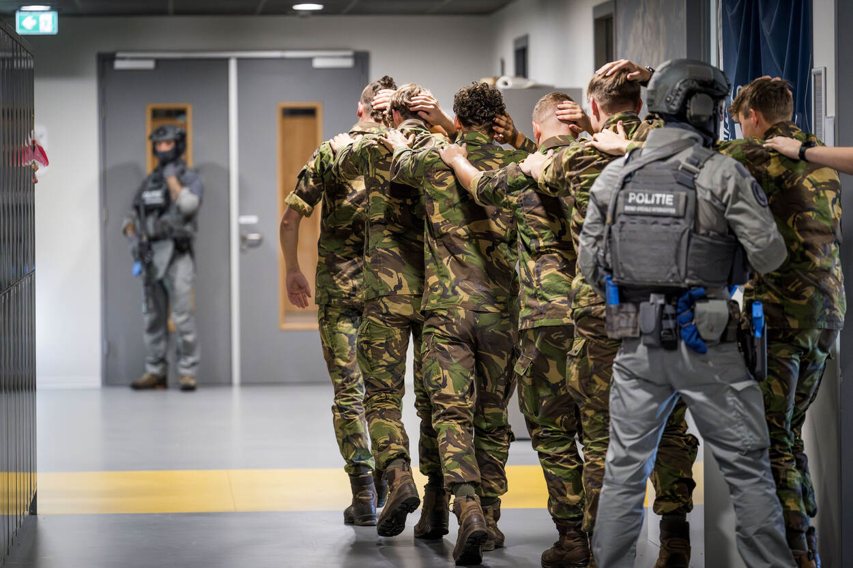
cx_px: 426
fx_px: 3625
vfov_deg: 9.0
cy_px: 284
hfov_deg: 13.4
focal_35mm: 153
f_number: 2.8
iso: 10000
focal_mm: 153
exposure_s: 1/500
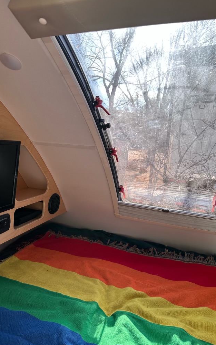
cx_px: 98
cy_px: 173
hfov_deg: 47.5
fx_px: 245
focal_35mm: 26
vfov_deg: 70.4
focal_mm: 6.86
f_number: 1.78
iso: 64
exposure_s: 1/121
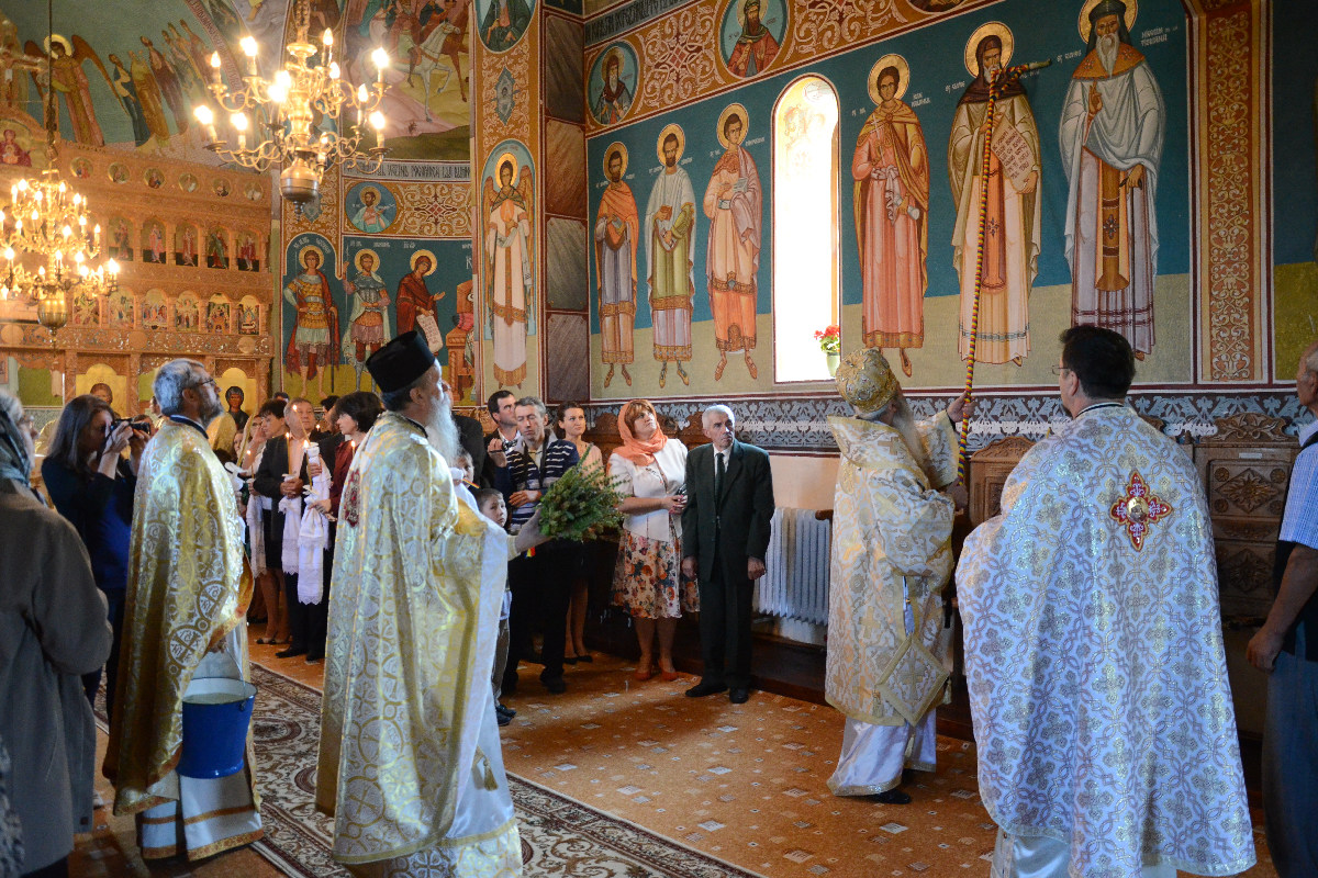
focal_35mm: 27
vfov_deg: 47.9
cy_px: 439
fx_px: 988
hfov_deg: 67.4
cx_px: 659
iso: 3200
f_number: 3.5
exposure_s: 1/100
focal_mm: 18
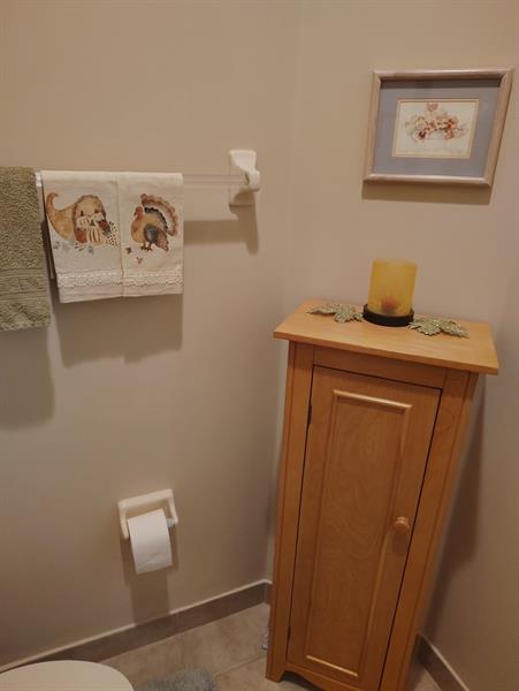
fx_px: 479
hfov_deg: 56.9
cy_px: 346
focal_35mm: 24
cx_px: 260
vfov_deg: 71.6
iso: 2406
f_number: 1.8
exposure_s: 1/30
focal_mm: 5.56
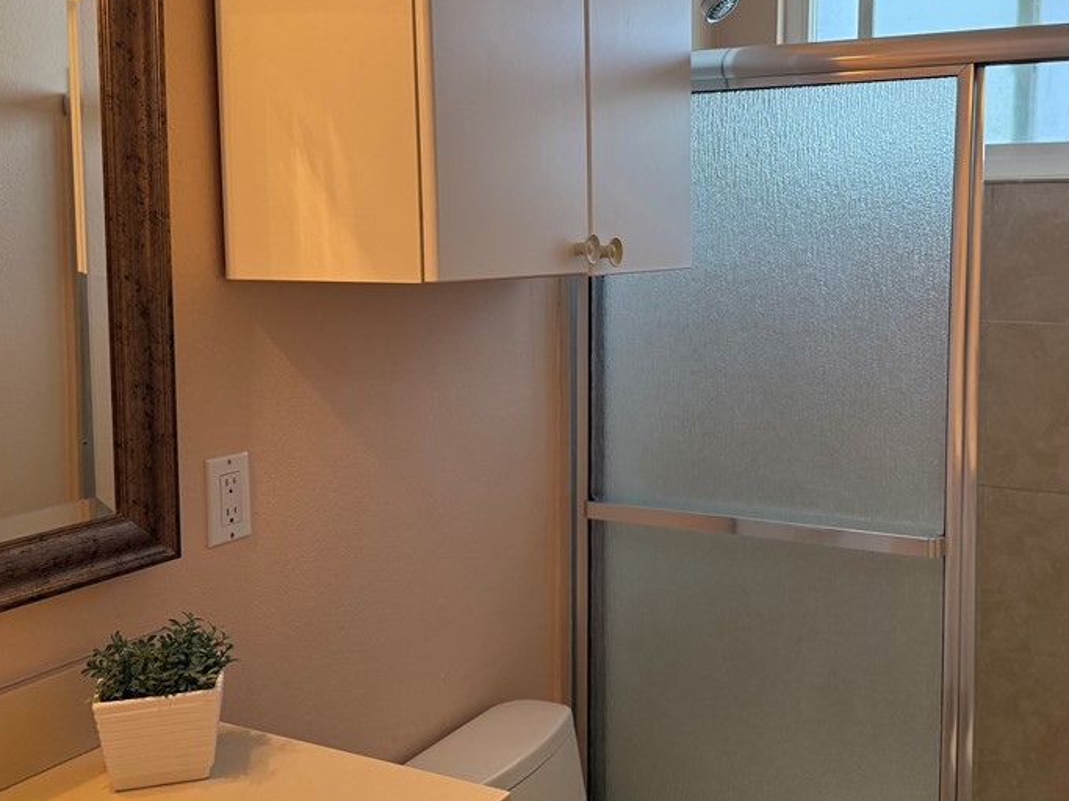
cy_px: 333
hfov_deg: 50.7
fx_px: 1112
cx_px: 690
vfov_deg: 39.5
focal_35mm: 36
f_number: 1.78
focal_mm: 6.76
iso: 200
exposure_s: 1/179
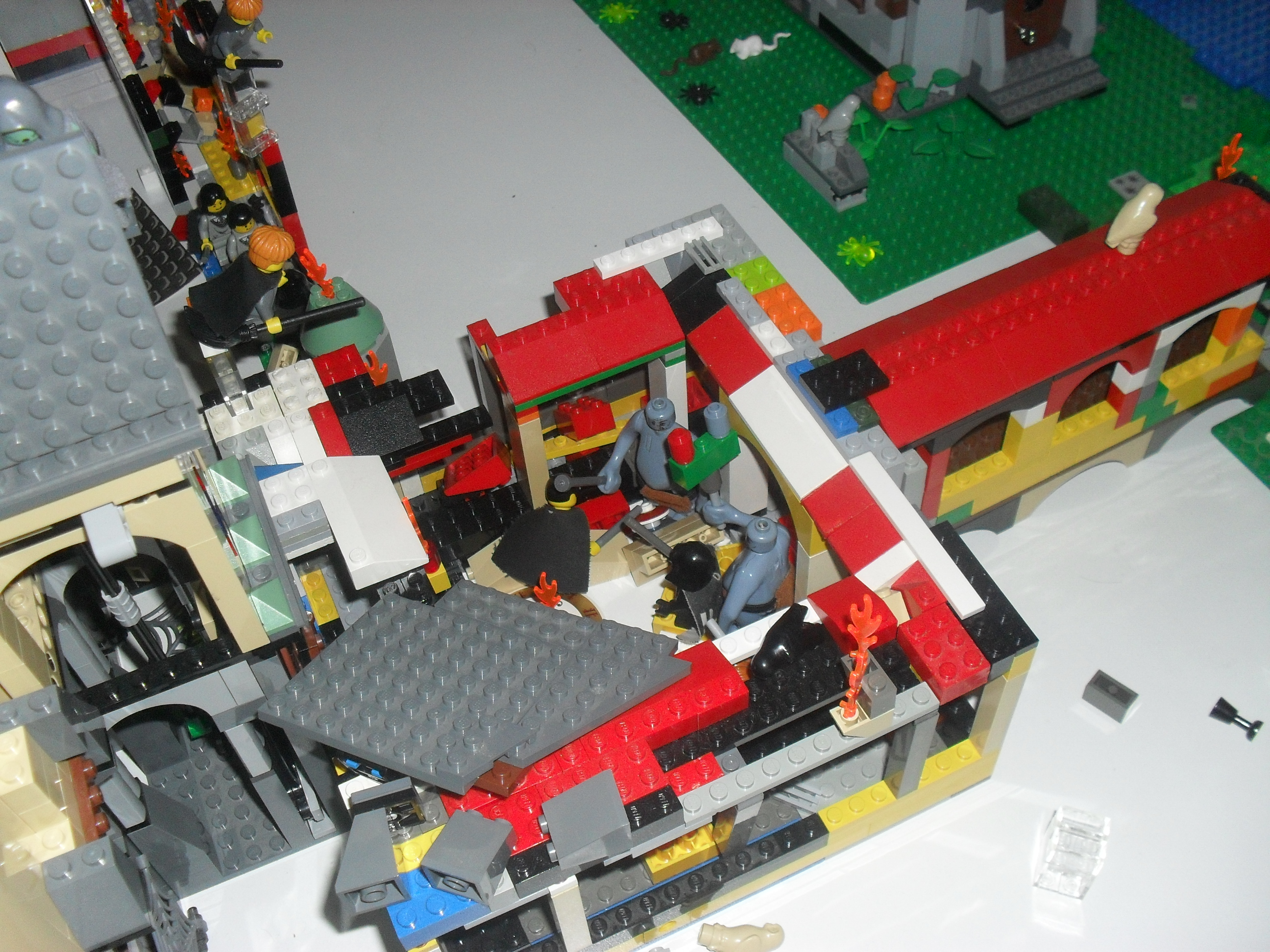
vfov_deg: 40.7
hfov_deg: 52.6
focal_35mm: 35
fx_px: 1284
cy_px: 476
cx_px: 635
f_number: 3.2
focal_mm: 6.3
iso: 200
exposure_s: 1/45
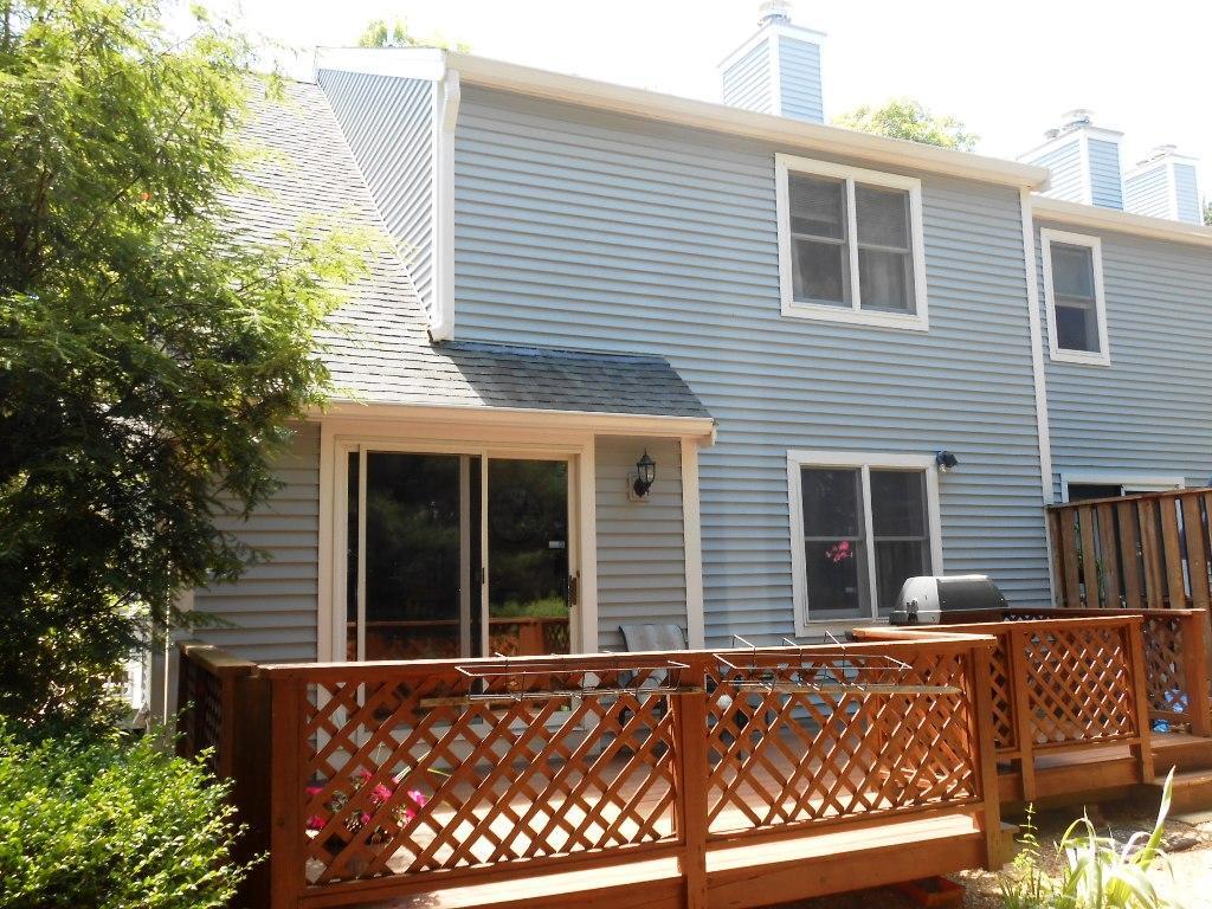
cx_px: 606
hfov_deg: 60.0
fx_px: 1050
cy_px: 454
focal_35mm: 30
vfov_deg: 46.8
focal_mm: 5.3
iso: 80
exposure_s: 1/80
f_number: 3.8
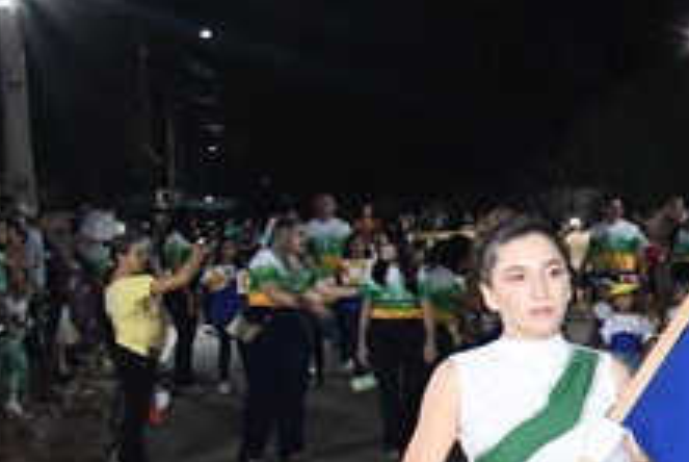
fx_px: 2396
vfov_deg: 10.9
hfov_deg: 13.0
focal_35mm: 125
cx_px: 1571
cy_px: 485
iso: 5000
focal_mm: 18
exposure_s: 1/40
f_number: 6.3
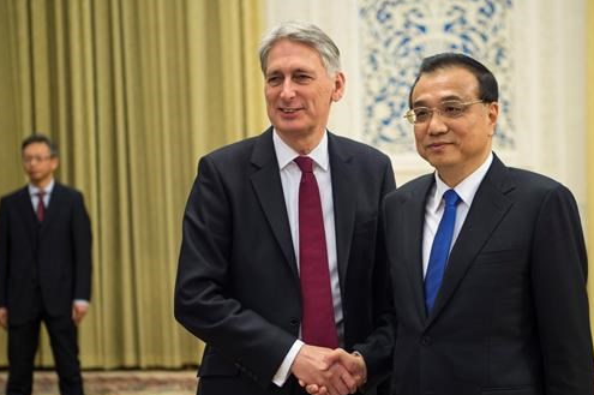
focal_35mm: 92
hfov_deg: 22.1
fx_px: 1516
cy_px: 231
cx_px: 364
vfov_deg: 14.8
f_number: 2.8
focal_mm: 70
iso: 1000
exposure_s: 1/160
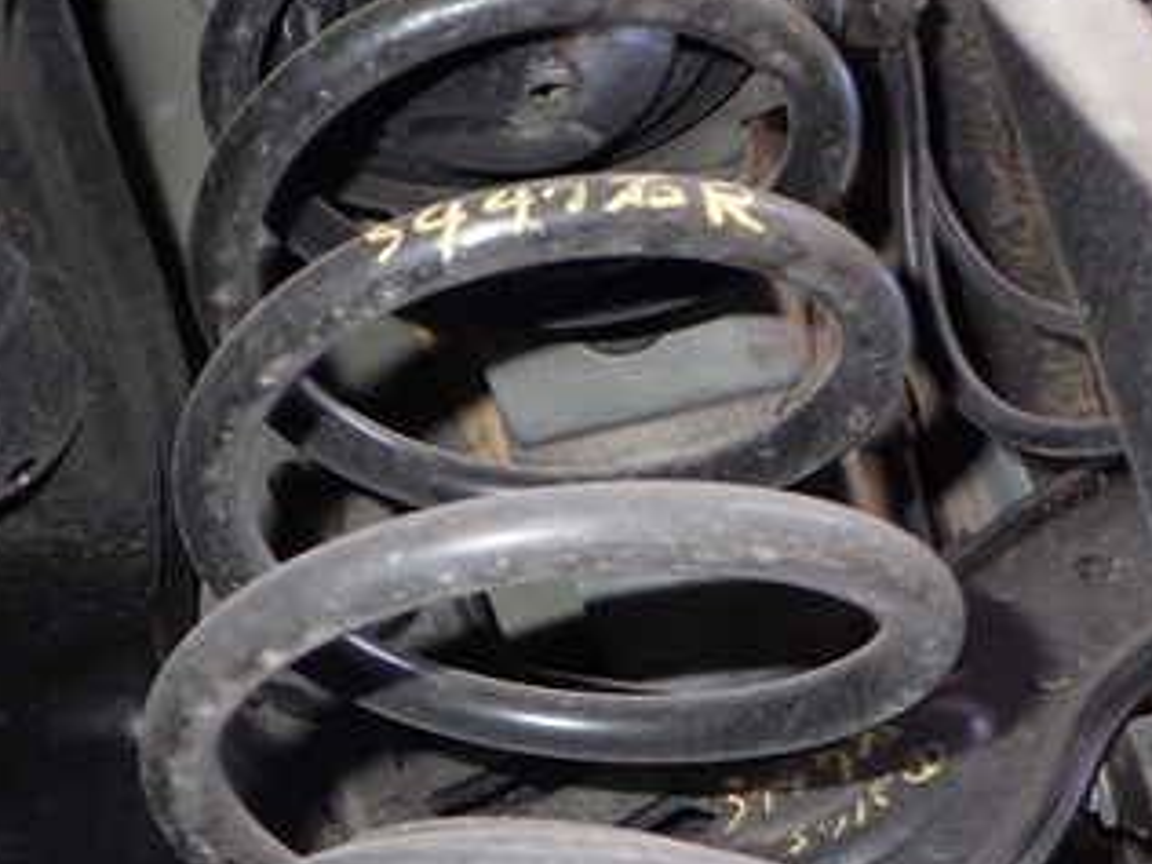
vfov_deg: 25.6
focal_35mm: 57
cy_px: 328
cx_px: 423
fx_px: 1897
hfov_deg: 33.6
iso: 200
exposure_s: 1/30
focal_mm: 5.4
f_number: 2.3
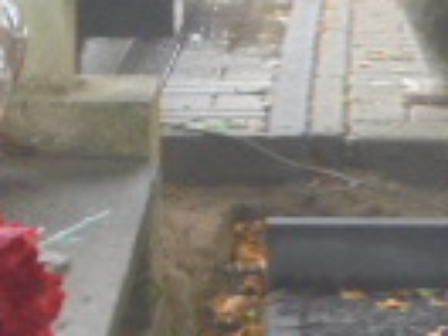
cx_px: 896
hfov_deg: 8.0
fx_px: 3067
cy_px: 149
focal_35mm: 237
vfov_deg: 6.3
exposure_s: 1/30
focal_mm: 8.9
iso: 100
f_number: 4.8
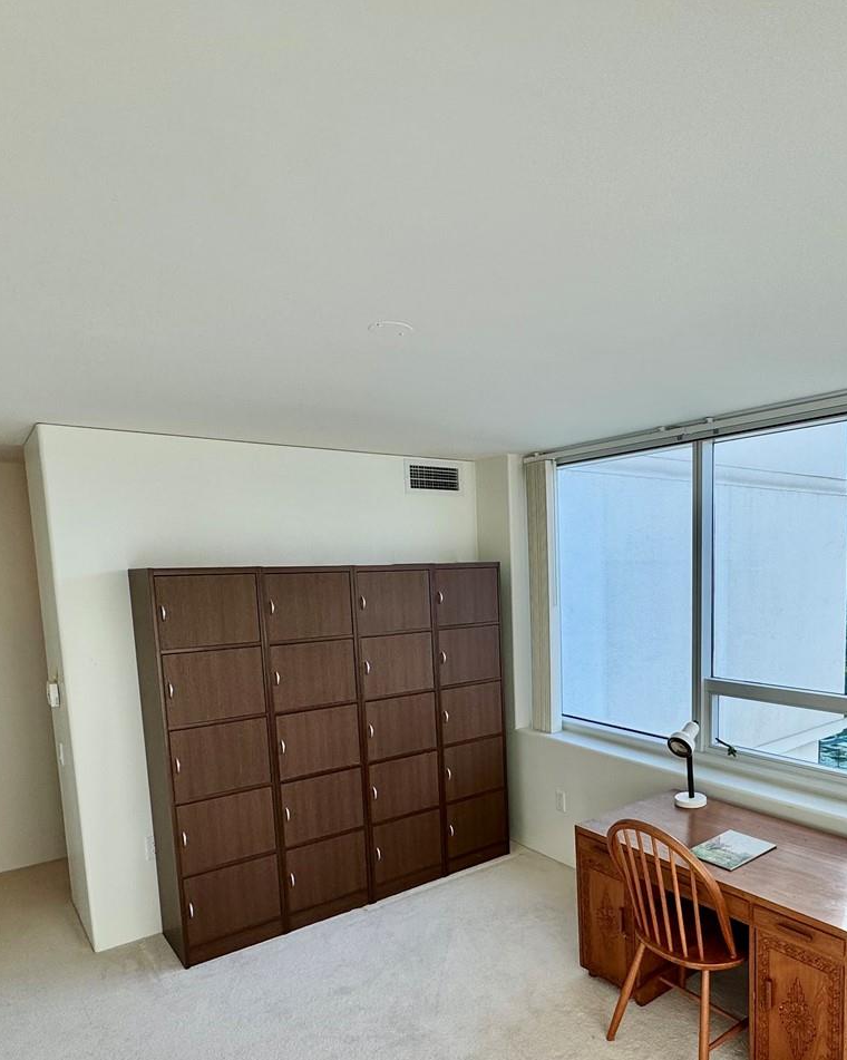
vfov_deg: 71.7
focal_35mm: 23
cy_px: 649
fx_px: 721
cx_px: 564
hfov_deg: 59.5
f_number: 2.2
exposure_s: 1/168
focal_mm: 2.22
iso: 40
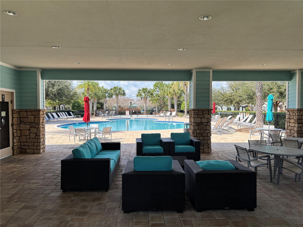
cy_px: 114
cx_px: 152
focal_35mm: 26
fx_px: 228
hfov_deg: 67.3
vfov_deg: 53.1
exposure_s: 1/918
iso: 50
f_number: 1.6
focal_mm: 5.96
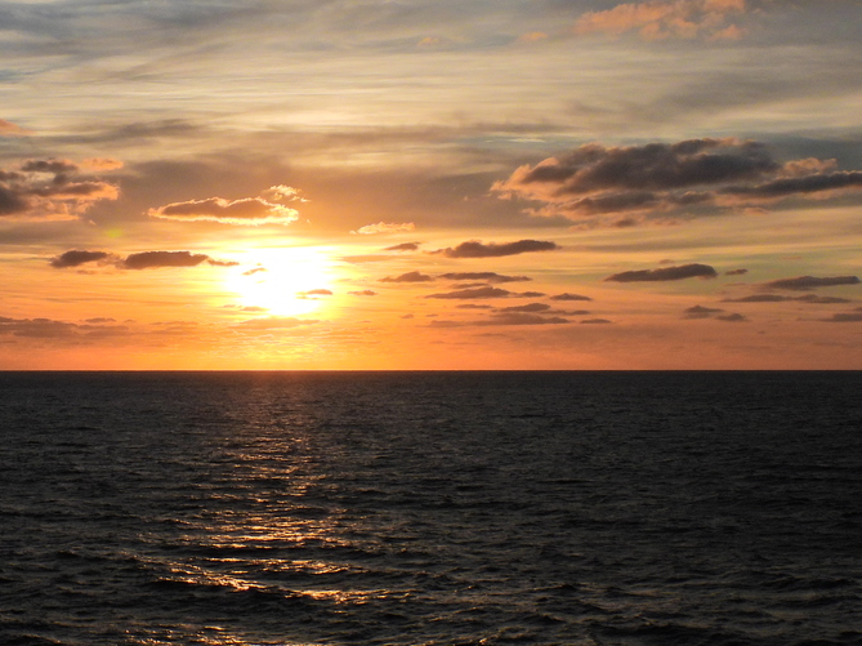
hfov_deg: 28.5
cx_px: 196
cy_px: 257
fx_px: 1668
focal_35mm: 67
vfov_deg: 21.9
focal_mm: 6.2
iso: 100
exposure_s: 1/2000
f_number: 4.5
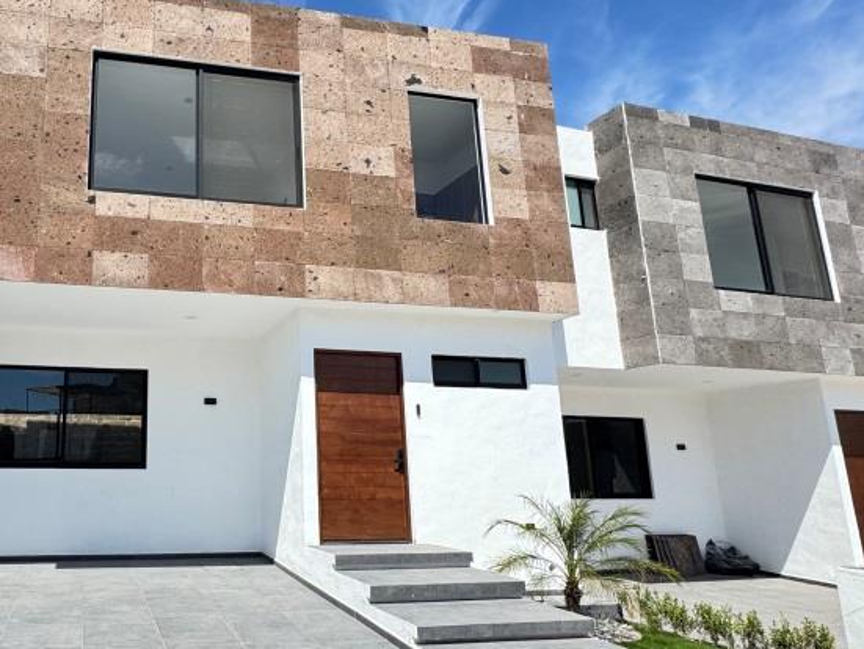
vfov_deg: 53.1
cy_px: 348
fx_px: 649
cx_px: 201
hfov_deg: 62.8
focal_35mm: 26
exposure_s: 1/1006
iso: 50
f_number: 2.2
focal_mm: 2.22
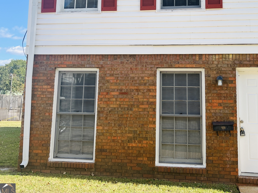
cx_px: 162
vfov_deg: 37.1
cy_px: 56
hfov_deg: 48.5
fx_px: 283
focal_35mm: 38
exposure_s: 1/1721
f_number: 1.6
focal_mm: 5.1
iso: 50
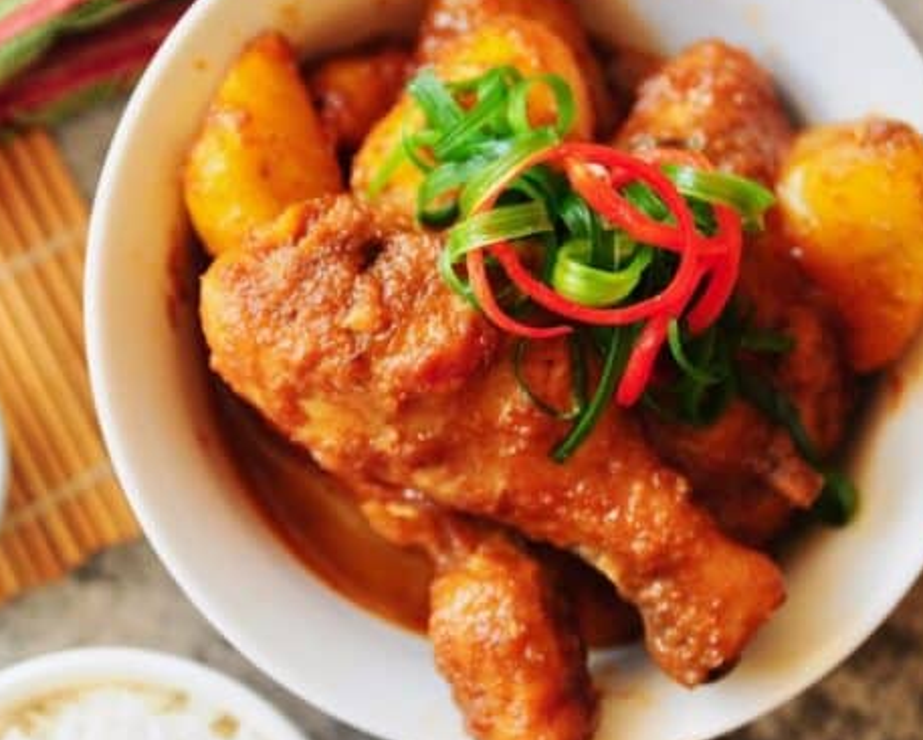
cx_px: 379
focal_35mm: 72
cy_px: 365
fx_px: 1968
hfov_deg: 26.4
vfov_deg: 21.3
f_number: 4
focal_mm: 40
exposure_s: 1/180
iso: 160
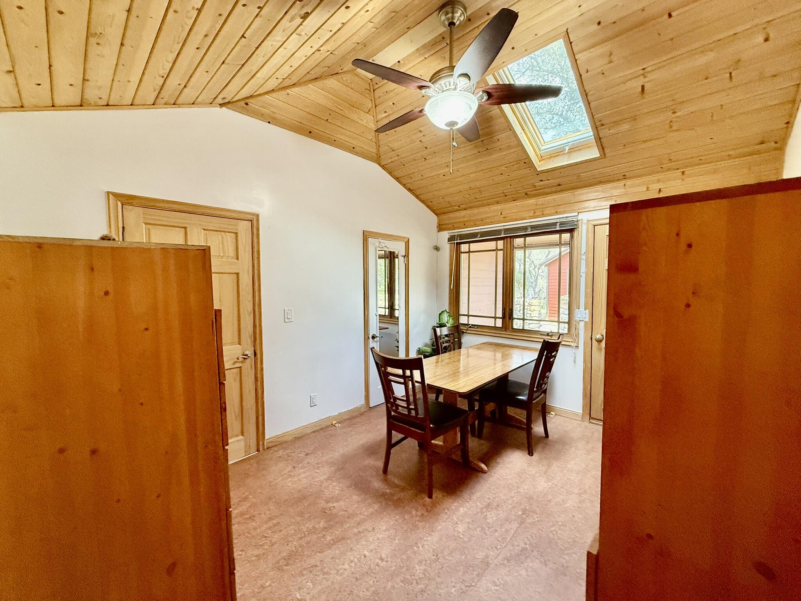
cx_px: 400
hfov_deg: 102.1
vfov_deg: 85.7
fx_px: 324
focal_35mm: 14
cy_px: 300
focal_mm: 2.22
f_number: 2.2
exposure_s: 1/60
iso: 320
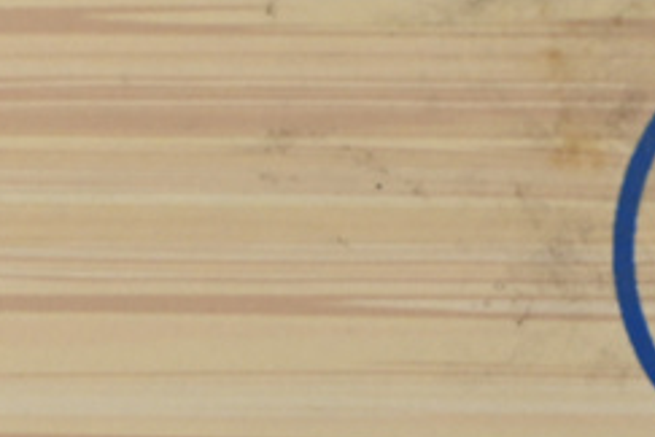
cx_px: 739
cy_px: 968
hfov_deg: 8.5
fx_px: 4379
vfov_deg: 5.5
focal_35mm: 241
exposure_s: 1/20
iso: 100
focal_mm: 32.5
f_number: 10
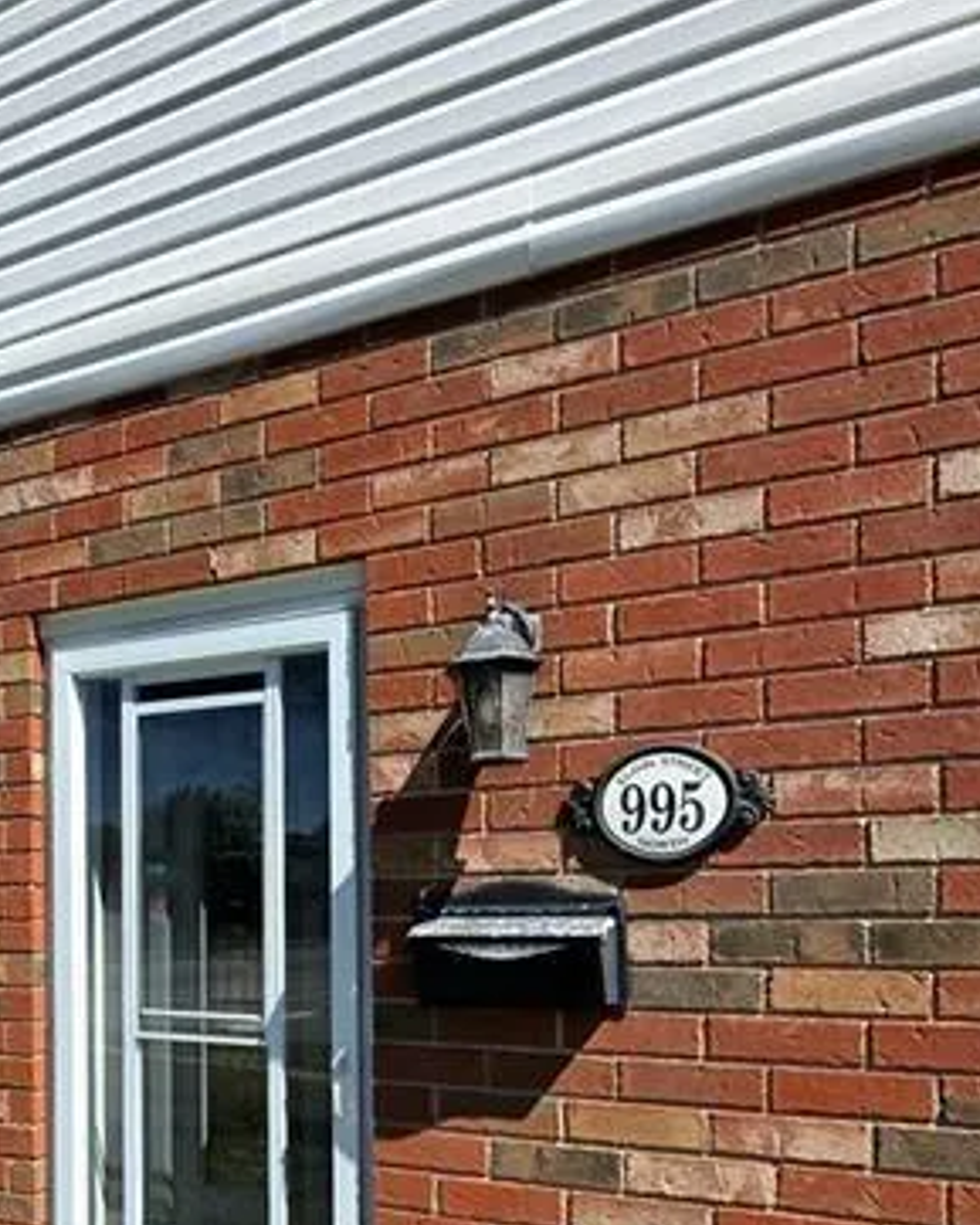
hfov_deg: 52.0
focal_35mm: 27
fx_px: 978
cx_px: 312
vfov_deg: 61.3
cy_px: 882
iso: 40
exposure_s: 1/3333
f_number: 1.9
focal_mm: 2.2
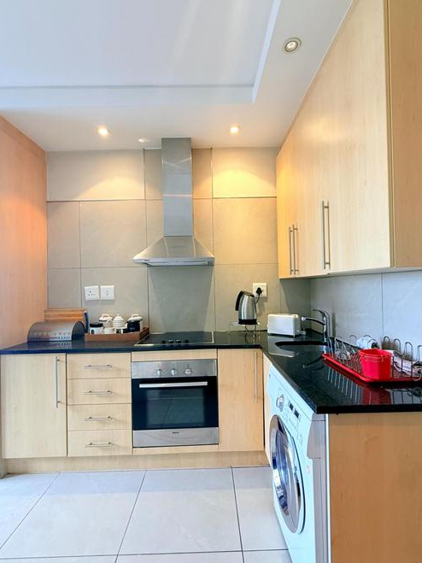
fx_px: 276
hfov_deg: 74.7
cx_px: 212
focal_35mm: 17
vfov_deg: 91.0
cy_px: 287
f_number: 2.2
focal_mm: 2.22
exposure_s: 1/50
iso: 200
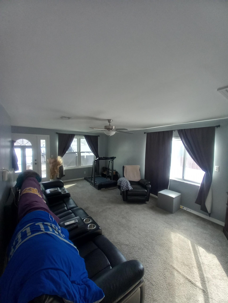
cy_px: 152
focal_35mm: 13
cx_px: 114
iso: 100
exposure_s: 1/120
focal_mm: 1.13
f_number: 2.2
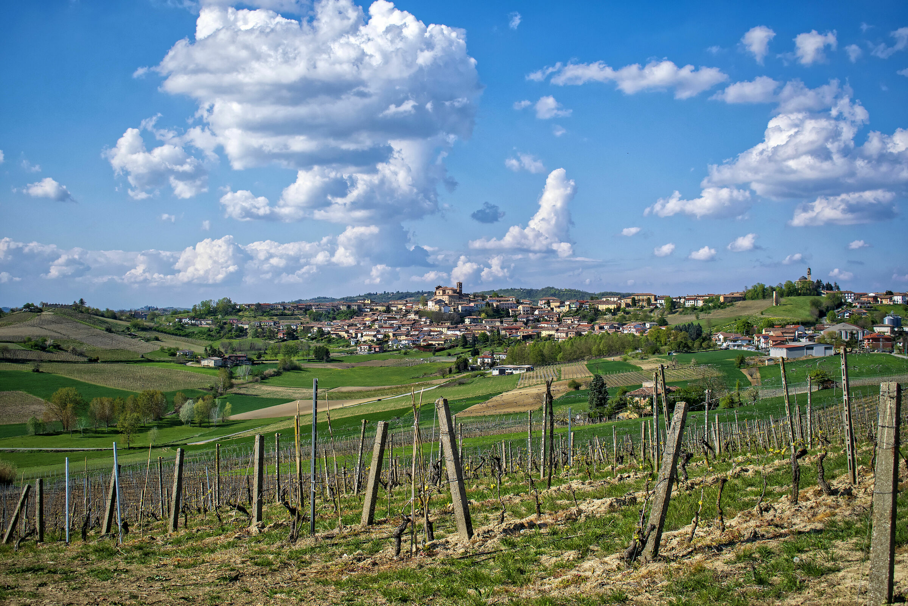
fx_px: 1097
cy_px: 303
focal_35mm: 44
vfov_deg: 30.8
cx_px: 454
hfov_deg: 45.0
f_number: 5.6
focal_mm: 29
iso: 200
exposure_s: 1/1600
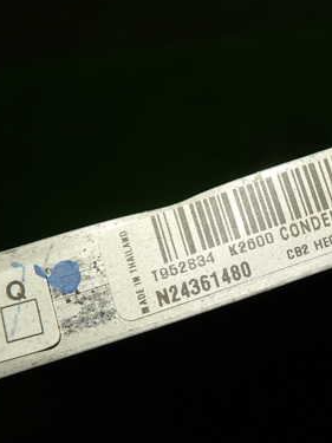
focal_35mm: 48
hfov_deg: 28.2
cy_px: 201
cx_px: 339
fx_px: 614
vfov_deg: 39.6
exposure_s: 1/60
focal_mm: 5.4
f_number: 2.3
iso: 160
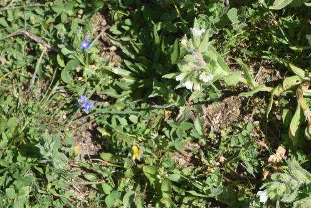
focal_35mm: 131
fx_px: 1132
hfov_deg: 15.4
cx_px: 303
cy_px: -45
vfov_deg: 10.3
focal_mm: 50
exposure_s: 1/125
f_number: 11
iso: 125
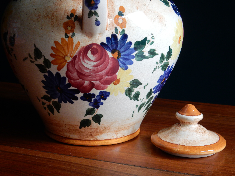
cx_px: 118
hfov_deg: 32.2
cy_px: 88
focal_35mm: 60
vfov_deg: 24.4
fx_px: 407
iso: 200
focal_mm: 10.7
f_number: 4.5
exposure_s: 1/50
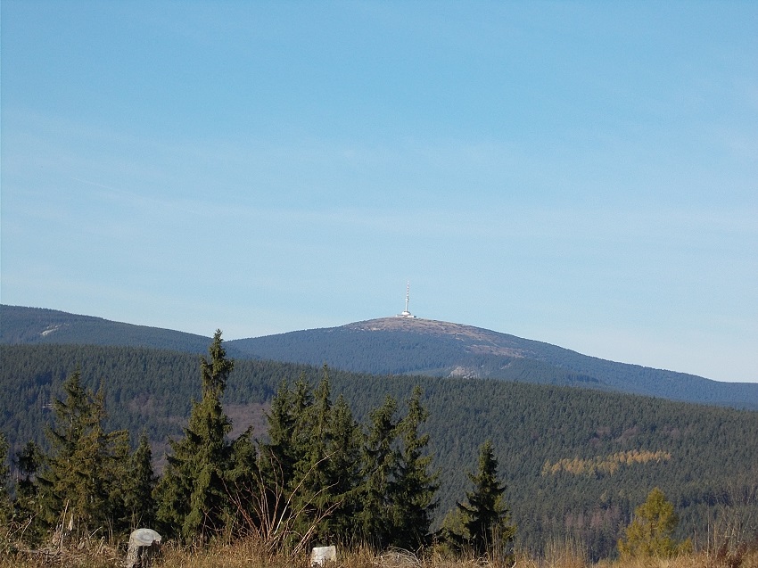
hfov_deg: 15.2
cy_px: 284
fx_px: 2846
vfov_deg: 11.4
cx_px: 379
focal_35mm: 130
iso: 80
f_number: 6.5
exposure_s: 1/250
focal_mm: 23
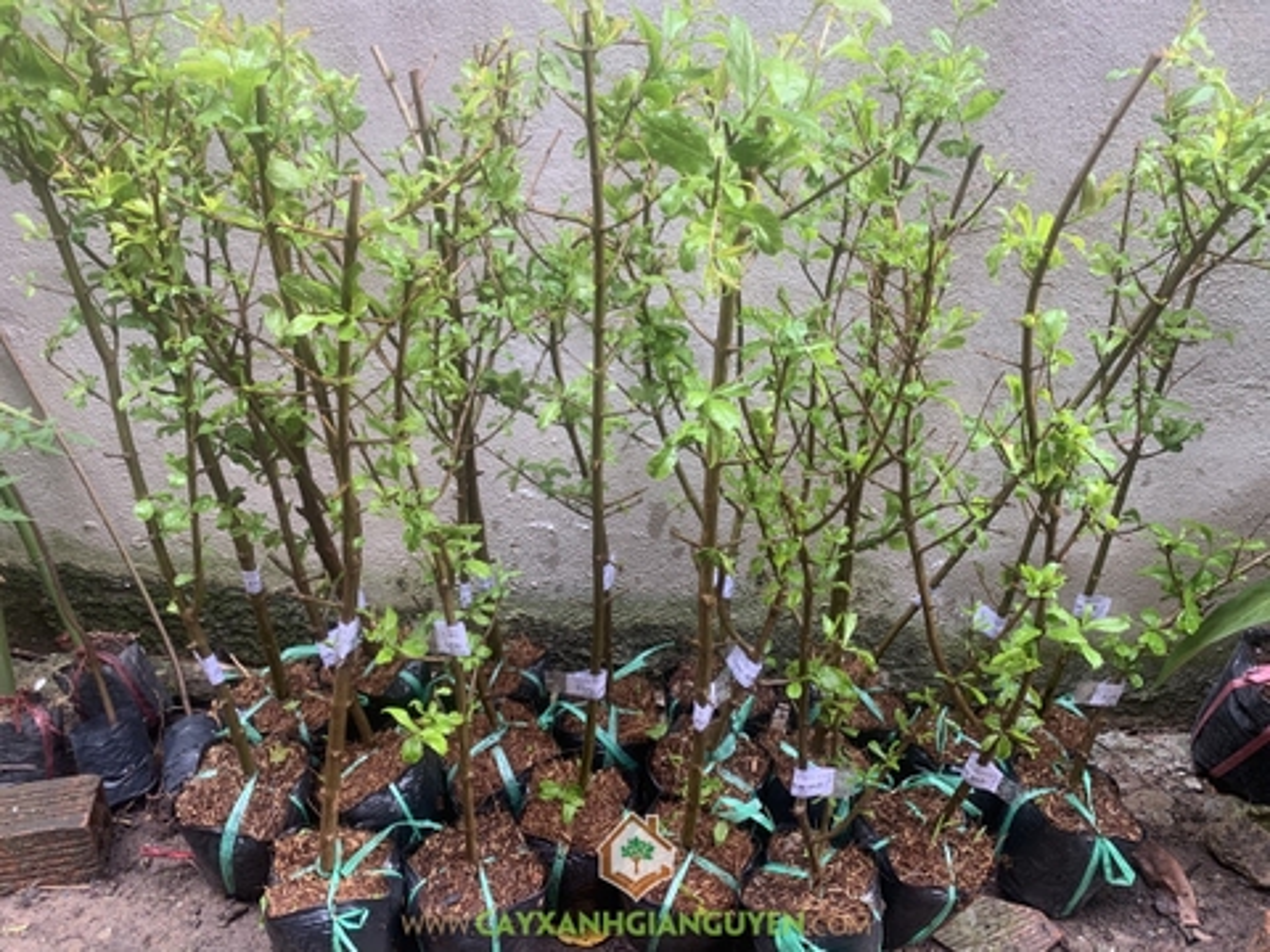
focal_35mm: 26
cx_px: 635
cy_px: 476
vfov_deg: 53.1
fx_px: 954
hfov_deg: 67.3
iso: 100
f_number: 1.8
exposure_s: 1/74
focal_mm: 4.25
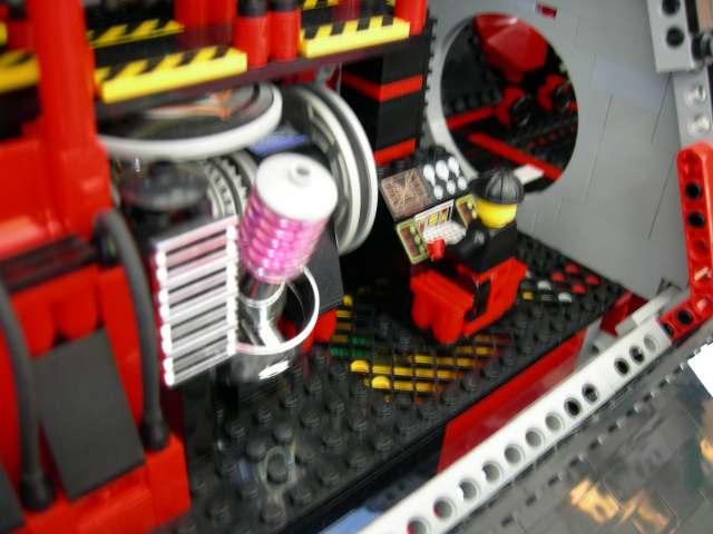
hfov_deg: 51.4
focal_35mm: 36
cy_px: 267
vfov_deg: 39.7
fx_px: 742
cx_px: 356
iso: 96
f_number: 2.7
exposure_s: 1/3.9
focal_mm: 7.5
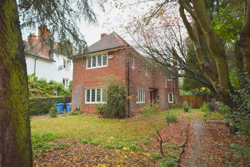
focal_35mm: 21
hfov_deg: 81.2
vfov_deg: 59.6
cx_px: 125
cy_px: 84
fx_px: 146
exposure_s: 1/60
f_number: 4.8
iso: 500
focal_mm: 14
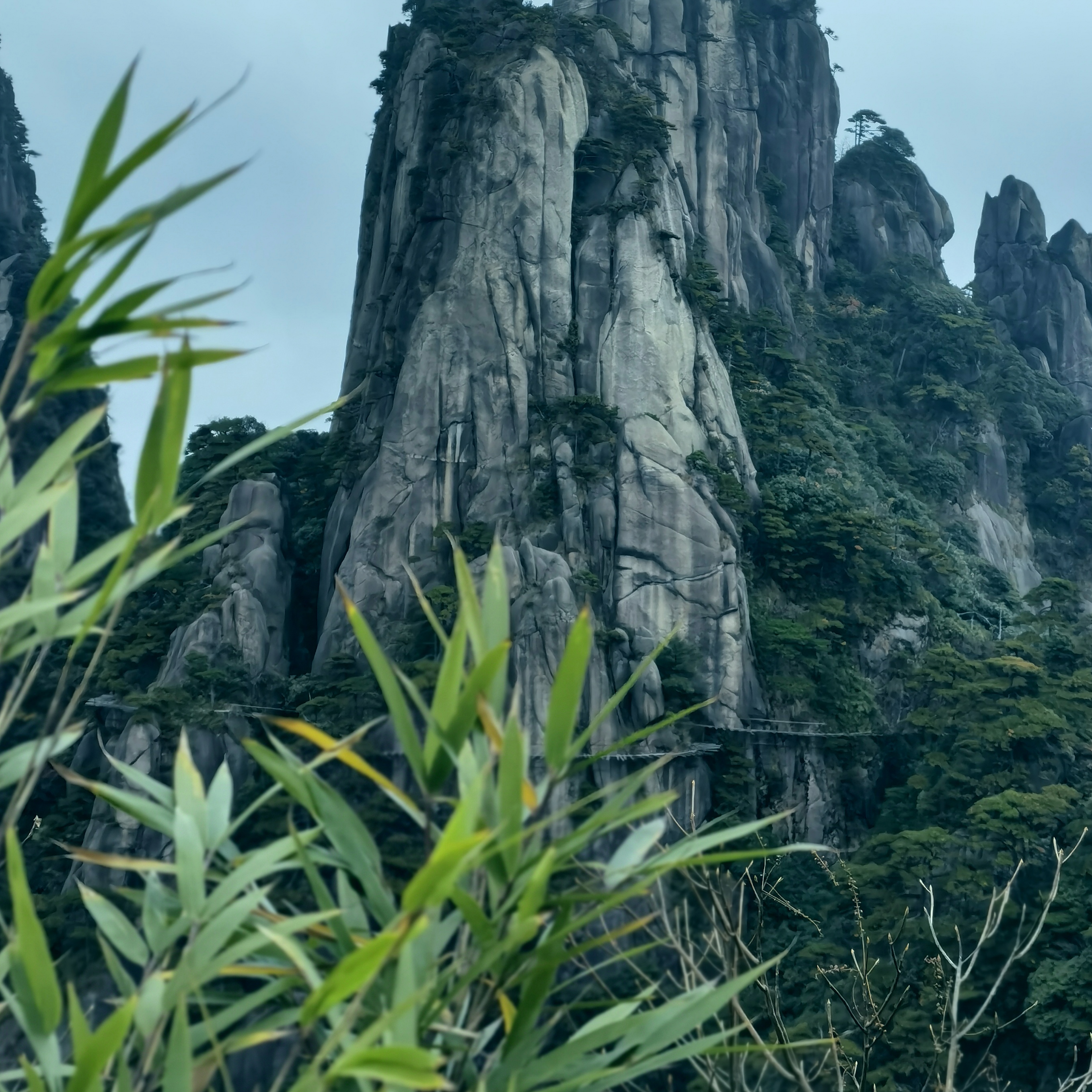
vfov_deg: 23.9
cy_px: 411
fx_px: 2570
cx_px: 601
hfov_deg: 24.0
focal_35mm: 72
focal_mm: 6.67
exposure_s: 1/2132
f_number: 4
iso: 50
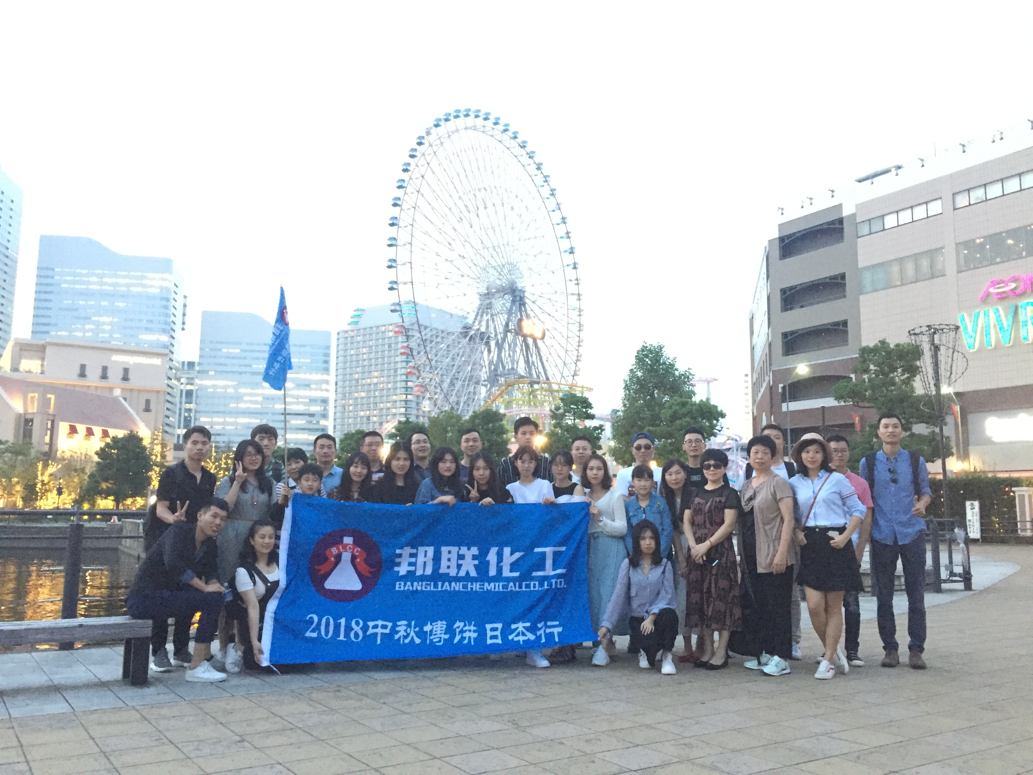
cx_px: 516
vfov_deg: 48.2
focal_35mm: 29
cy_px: 388
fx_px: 865
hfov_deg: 61.7
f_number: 2.2
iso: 500
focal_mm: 4.15
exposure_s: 1/15
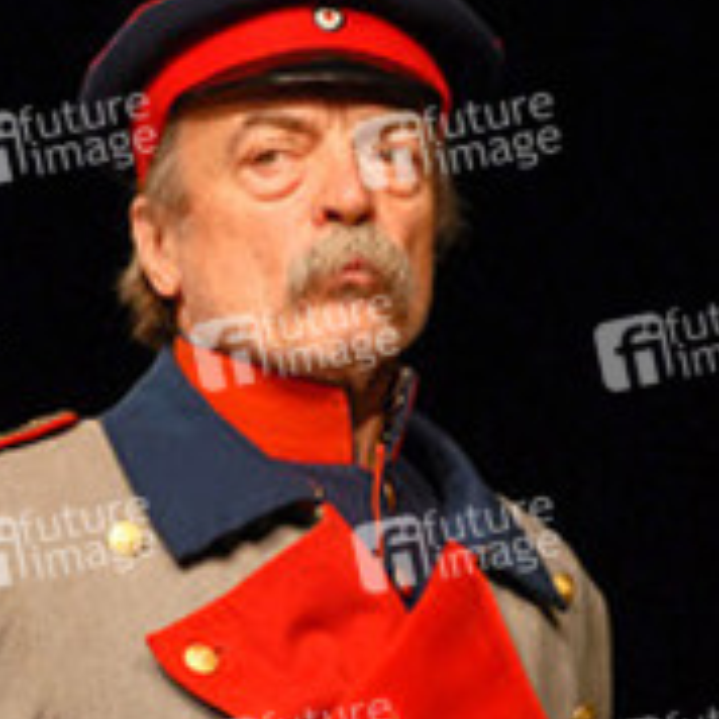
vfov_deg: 2.7
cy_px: 444
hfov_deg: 2.7
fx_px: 15110
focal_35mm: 643
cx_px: 343
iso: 500
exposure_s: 1/60
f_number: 3.5
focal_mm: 200
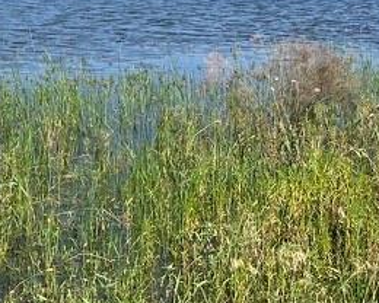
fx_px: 1122
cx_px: 20
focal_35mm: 100
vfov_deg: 14.1
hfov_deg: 18.8
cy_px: -200
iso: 50
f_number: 1.6
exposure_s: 1/3745
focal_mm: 5.1
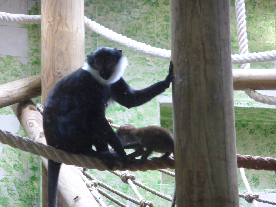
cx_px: 138
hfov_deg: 8.4
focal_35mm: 236
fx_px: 1882
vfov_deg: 6.3
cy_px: 104
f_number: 5.6
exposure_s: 1/8
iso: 400
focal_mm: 38.2
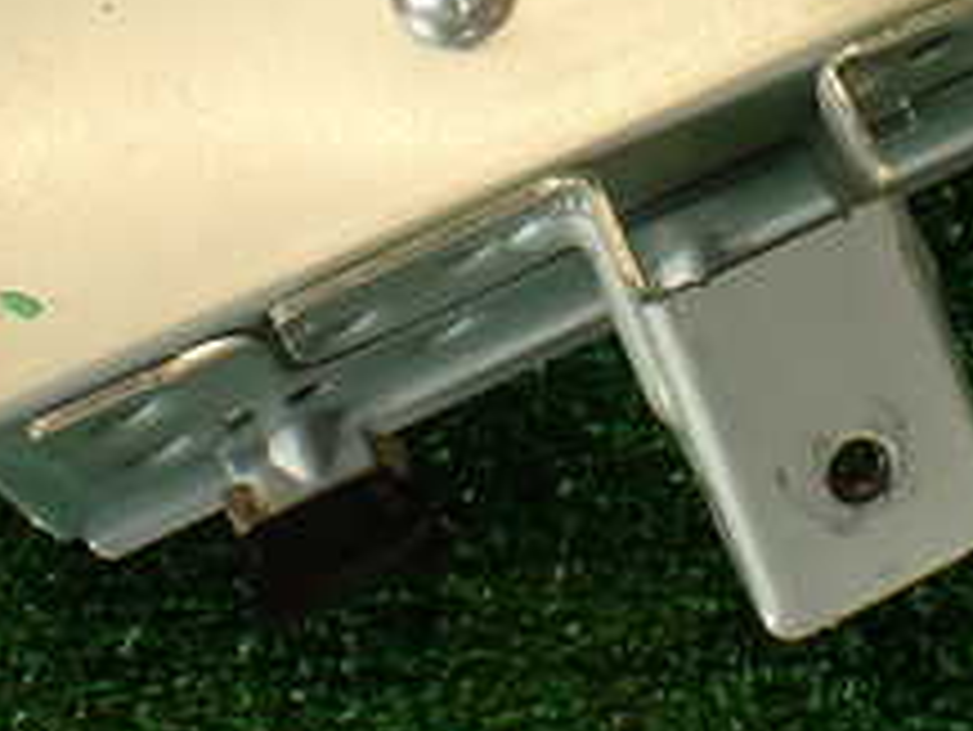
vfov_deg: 16.9
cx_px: 717
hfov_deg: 23.3
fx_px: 2334
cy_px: -175
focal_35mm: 83
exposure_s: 1/60
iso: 125
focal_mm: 5.4
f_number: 2.3
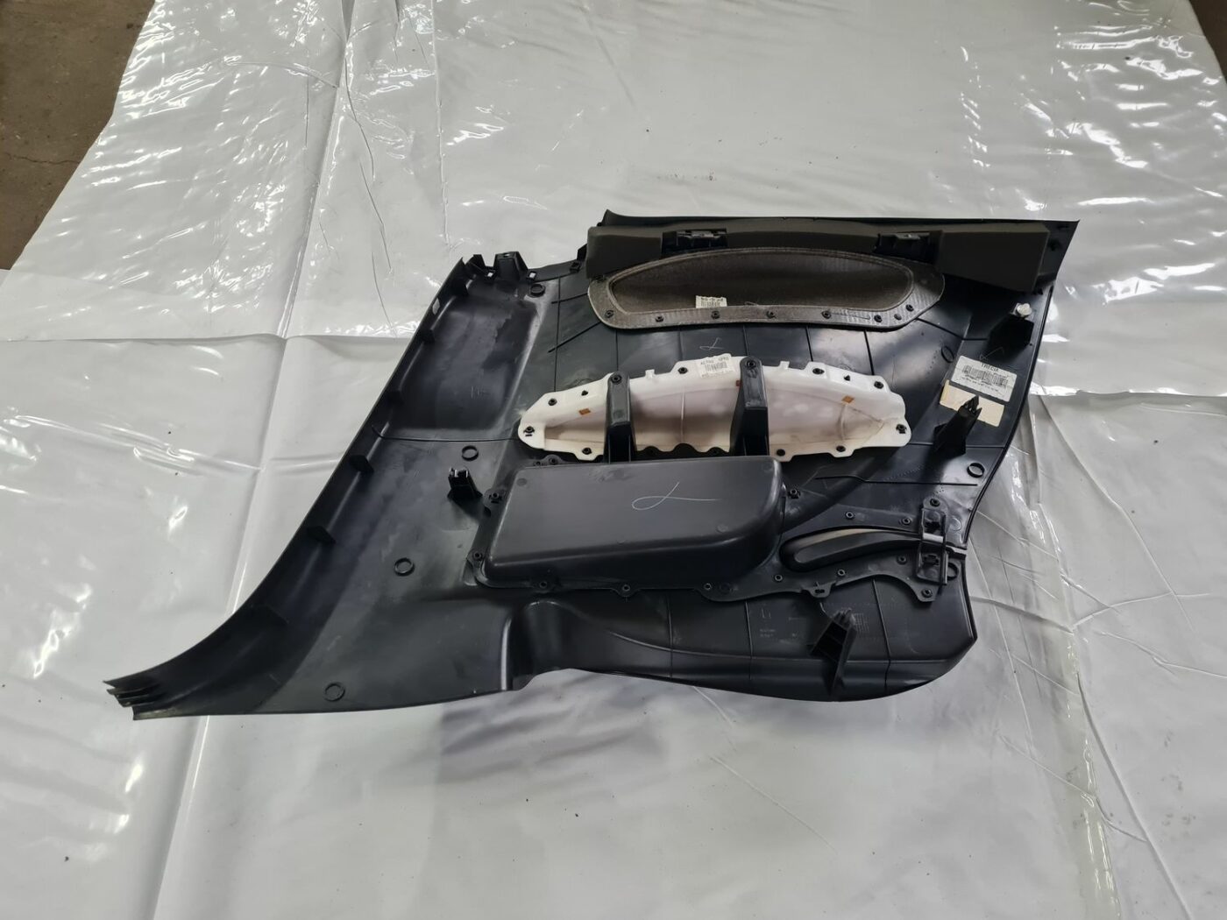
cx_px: 614
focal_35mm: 26
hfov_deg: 67.3
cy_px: 460
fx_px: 922
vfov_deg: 53.1
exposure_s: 1/50
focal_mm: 5.4
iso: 500
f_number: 1.8
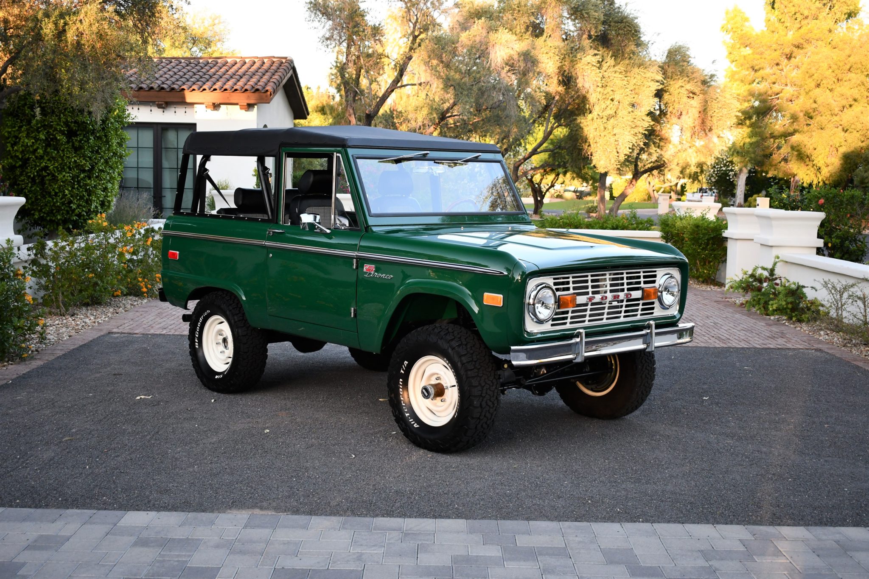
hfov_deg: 42.7
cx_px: 434
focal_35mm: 46
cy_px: 290
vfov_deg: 29.2
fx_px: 1110
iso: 800
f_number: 4.2
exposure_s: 1/200
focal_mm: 31
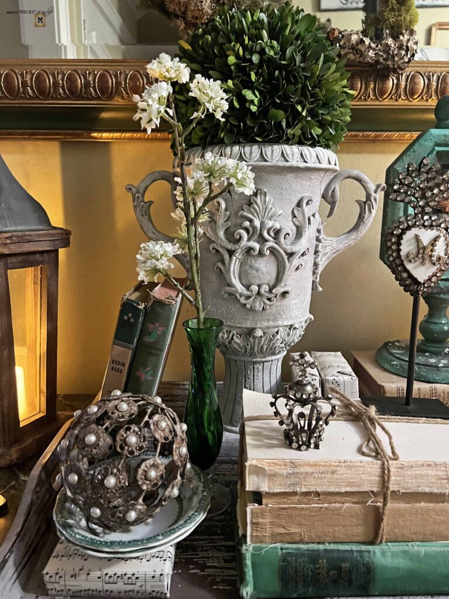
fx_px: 450
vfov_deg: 67.3
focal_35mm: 26
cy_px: 300
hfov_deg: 53.1
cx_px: 224
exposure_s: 1/30
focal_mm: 5.7
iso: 640
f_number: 1.5
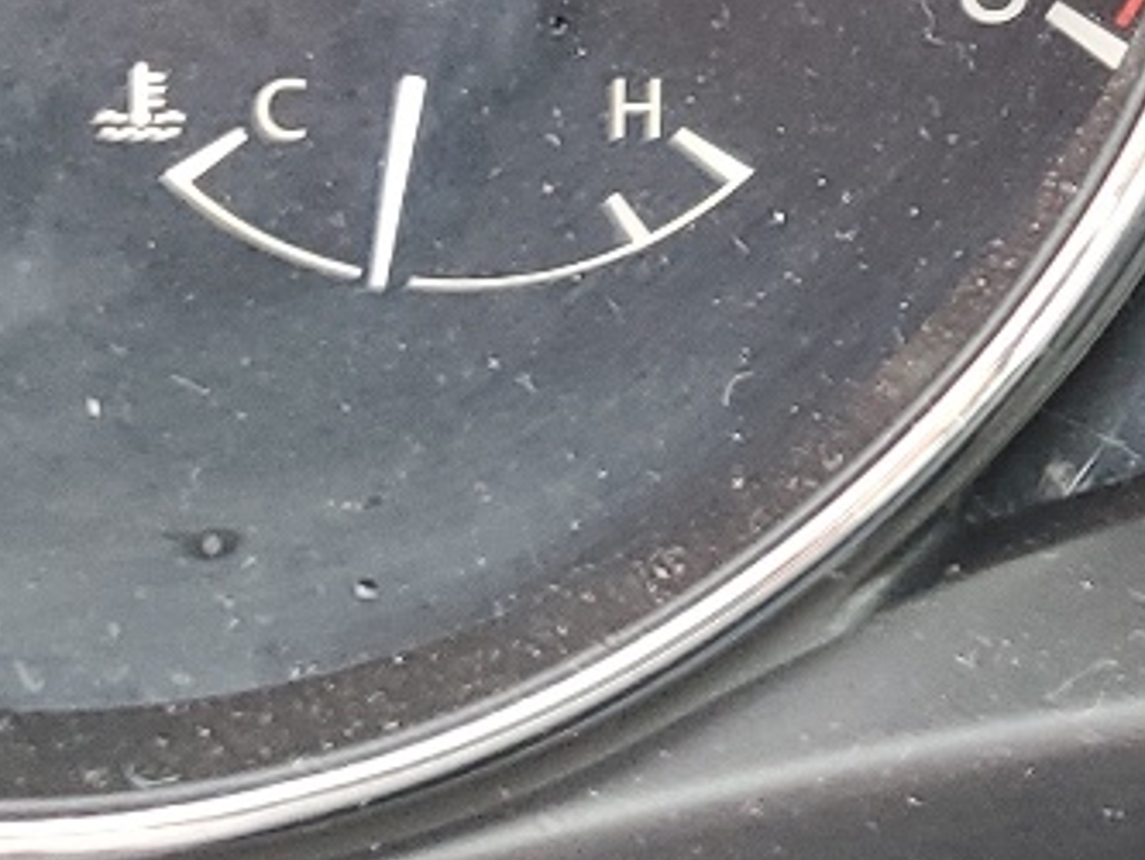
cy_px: -468
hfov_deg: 14.5
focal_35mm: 125
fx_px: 4136
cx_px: 1809
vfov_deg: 11.3
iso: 88
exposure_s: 1/60.2
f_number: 1.5
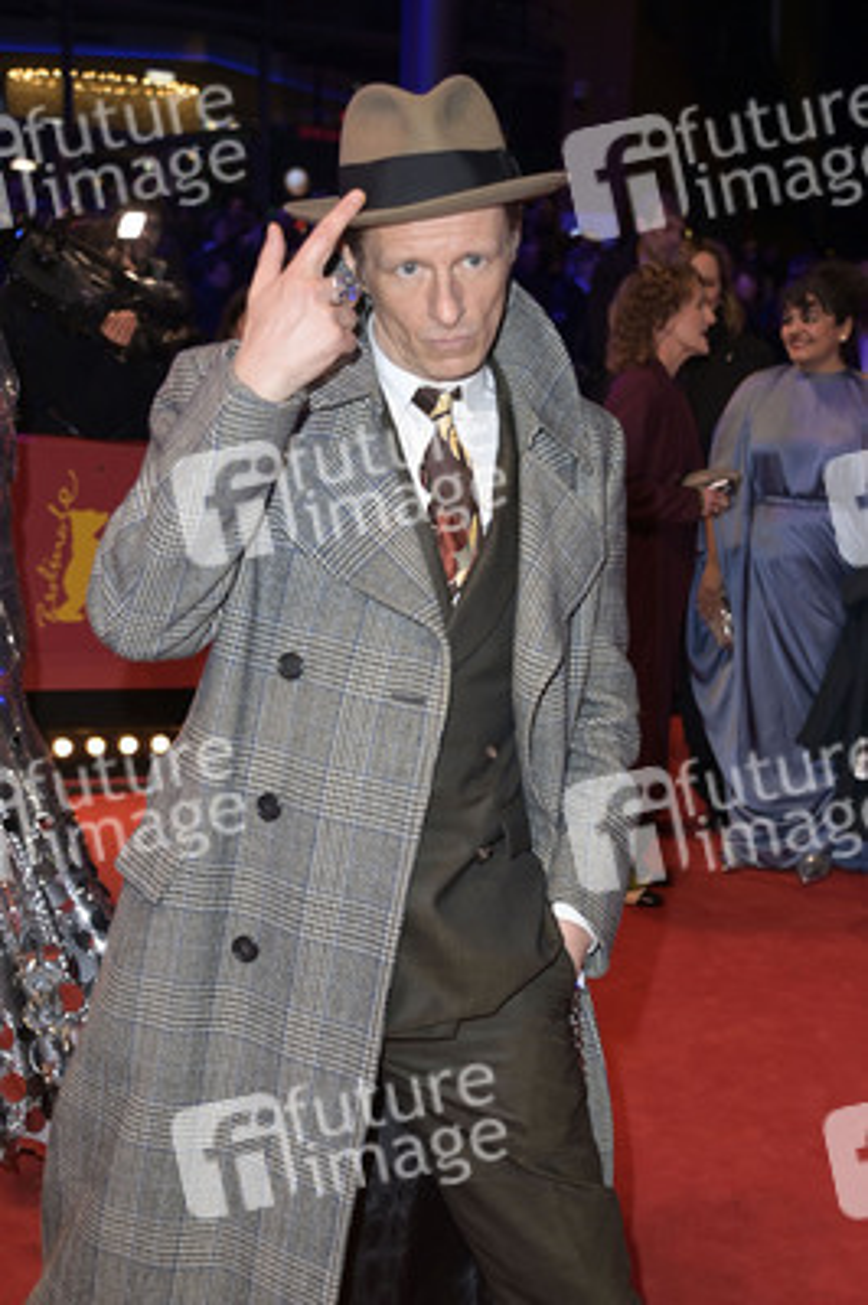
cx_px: 434
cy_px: 652
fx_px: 1811
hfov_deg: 26.9
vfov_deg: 39.6
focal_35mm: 50
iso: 800
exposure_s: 1/250
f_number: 5
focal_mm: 50
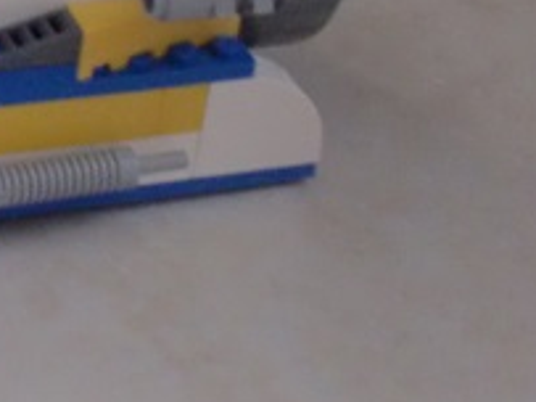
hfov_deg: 13.1
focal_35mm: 142
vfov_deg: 10.4
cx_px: -290
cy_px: 66
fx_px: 2197
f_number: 2.8
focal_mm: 6.3
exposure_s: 1/60
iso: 500
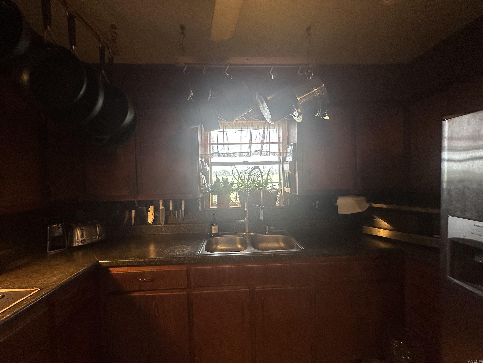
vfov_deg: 85.7
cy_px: 182
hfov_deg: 102.1
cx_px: 242
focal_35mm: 14
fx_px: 195
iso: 200
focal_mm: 2.22
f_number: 2.2
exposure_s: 1/120
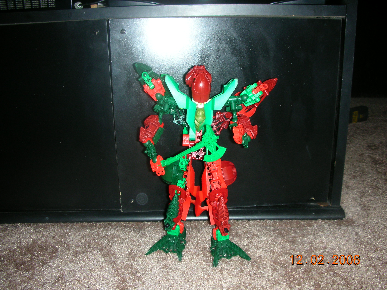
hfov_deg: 52.6
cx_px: 194
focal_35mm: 35
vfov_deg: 40.7
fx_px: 391
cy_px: 145
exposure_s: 1/60.1
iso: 50
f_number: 3
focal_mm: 5.8
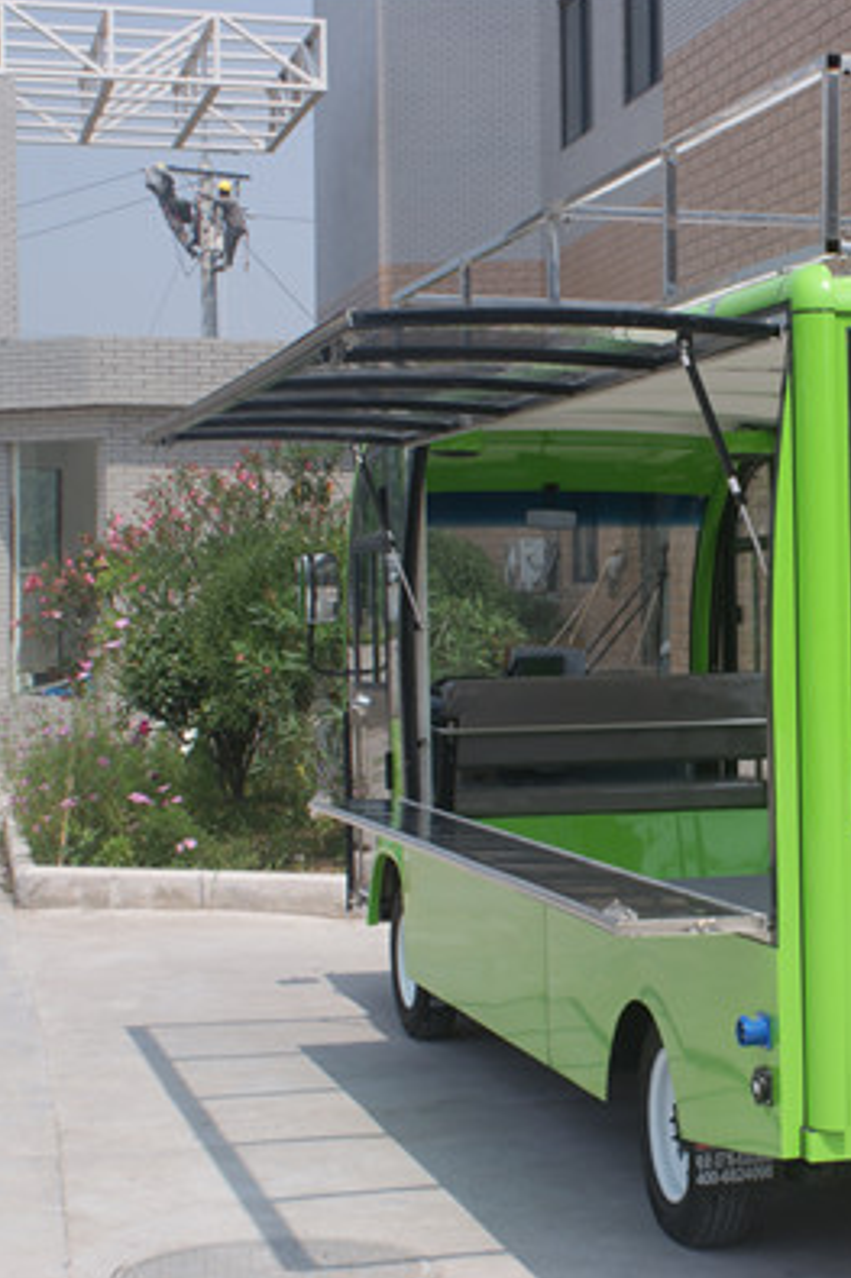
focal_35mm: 80
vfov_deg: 25.4
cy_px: 636
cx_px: 909
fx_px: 2830
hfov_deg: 16.6
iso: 100
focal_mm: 35
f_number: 13
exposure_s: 1/100
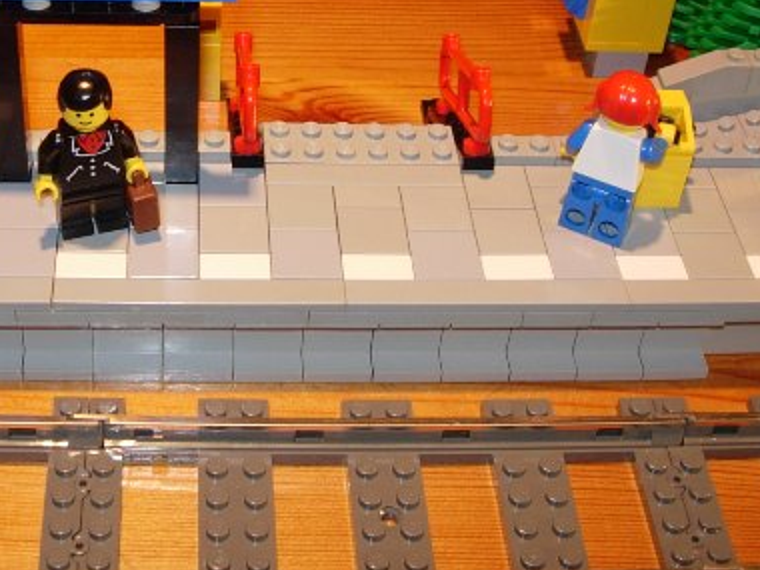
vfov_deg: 22.7
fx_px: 1405
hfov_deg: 30.0
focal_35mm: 64
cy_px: 154
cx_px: 236
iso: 79
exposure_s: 1/14.2
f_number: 4.8
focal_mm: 7.8
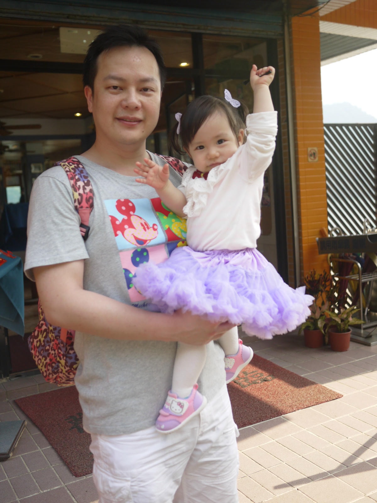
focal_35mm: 40
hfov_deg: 36.0
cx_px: 188
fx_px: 581
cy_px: 252
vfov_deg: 46.8
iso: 160
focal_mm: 20
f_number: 2.2
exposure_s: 1/1300
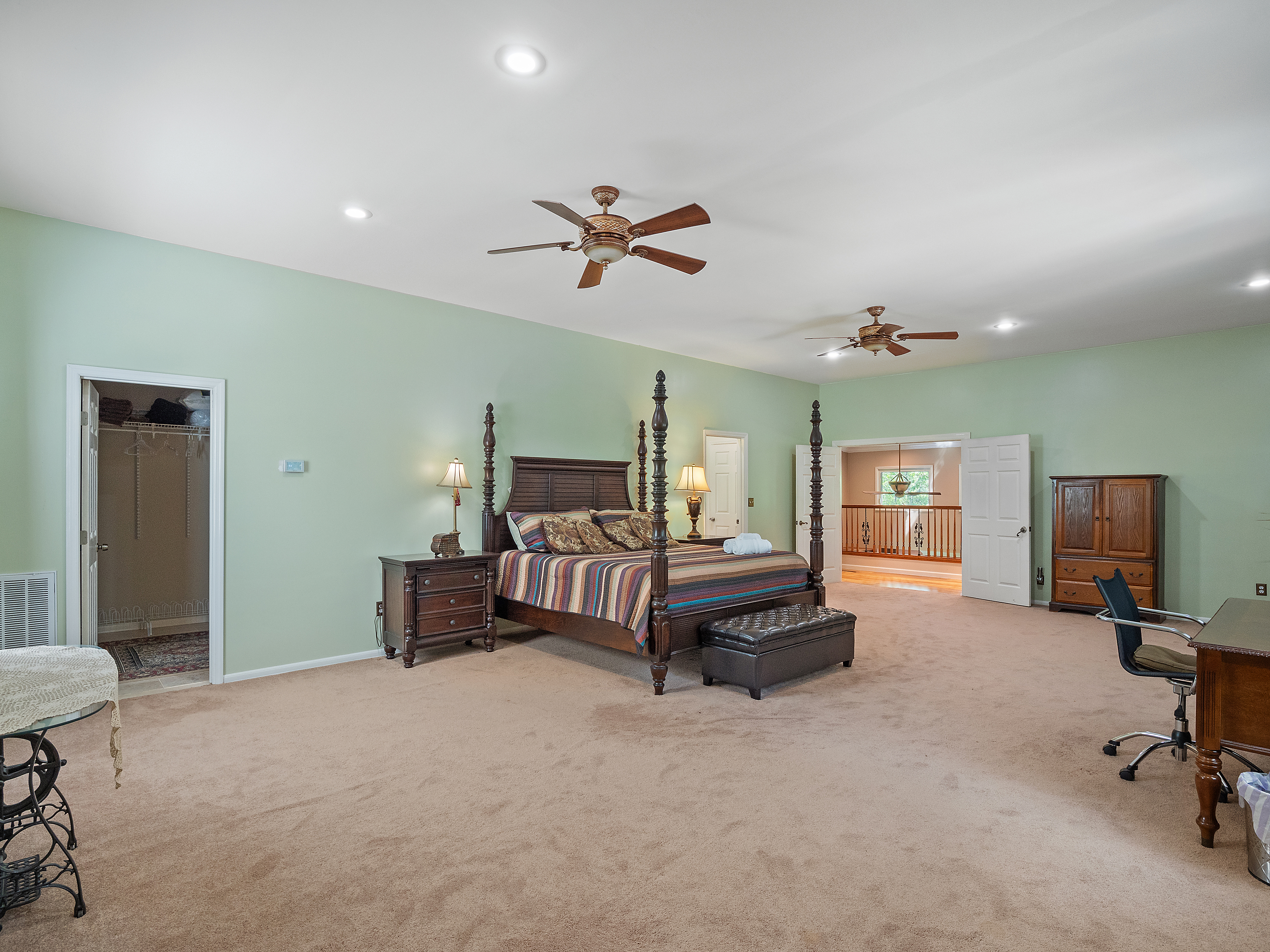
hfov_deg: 94.5
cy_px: 476
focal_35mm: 16
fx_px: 587
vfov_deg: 78.1
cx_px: 635
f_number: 5.6
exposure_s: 1/8
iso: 400
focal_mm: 8
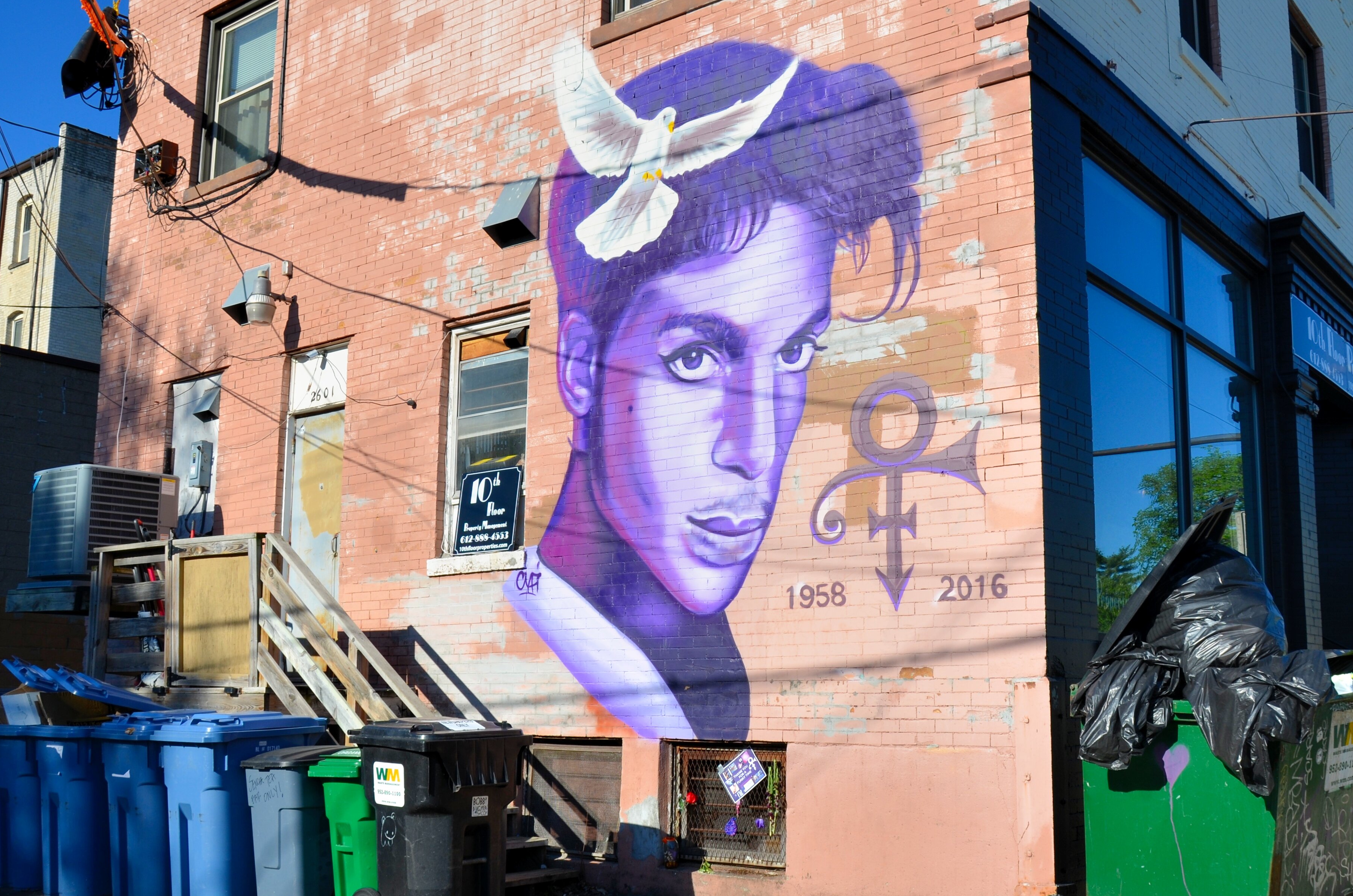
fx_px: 1538
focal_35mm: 41
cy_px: 501
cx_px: 772
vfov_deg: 32.5
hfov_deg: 47.4
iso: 100
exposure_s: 1/250
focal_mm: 20
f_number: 8
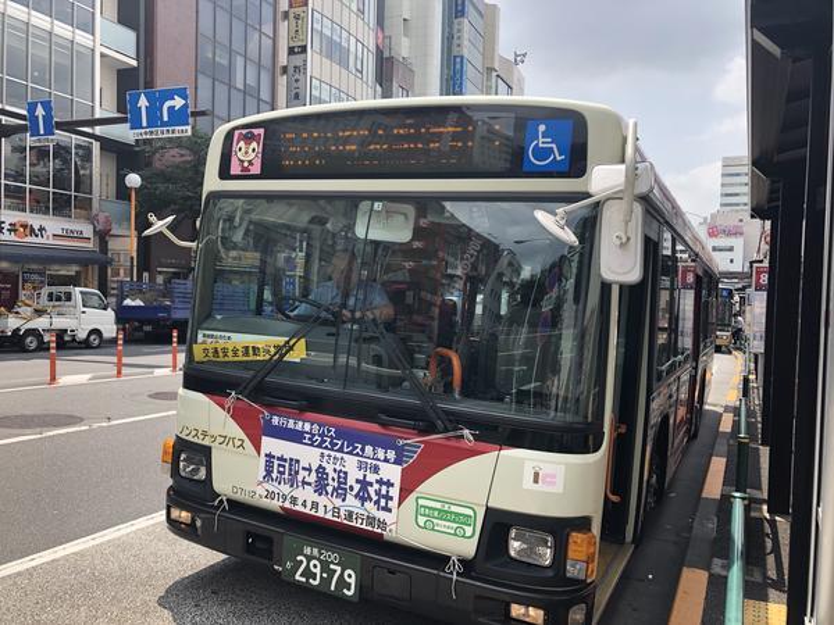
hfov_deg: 63.4
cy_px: 312
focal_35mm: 28
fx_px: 675
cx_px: 417
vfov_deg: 49.7
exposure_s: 1/1056
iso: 20
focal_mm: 3.99
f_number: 1.8
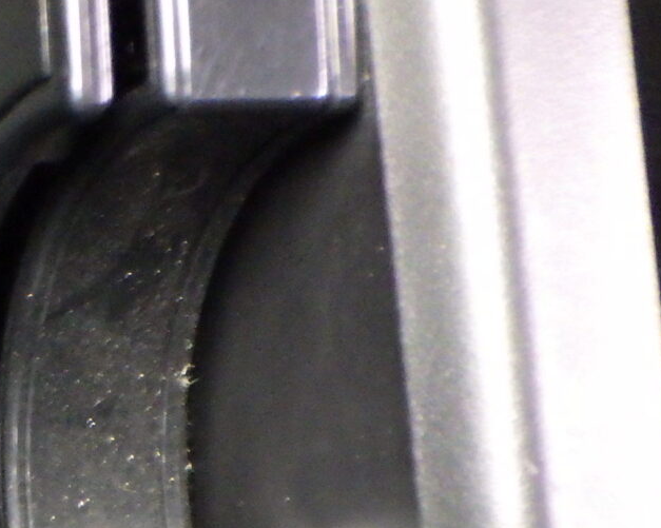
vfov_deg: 11.4
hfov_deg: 13.9
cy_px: 463
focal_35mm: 134
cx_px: -184
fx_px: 2620
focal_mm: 7.5
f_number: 4.2
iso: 1600
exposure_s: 1/13
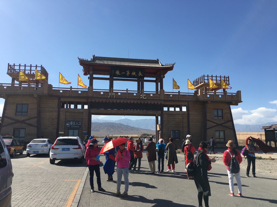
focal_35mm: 29
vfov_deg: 48.2
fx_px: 232
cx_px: 138
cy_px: 104
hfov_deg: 61.7
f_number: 2.2
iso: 25
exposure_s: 1/1672
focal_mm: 4.15
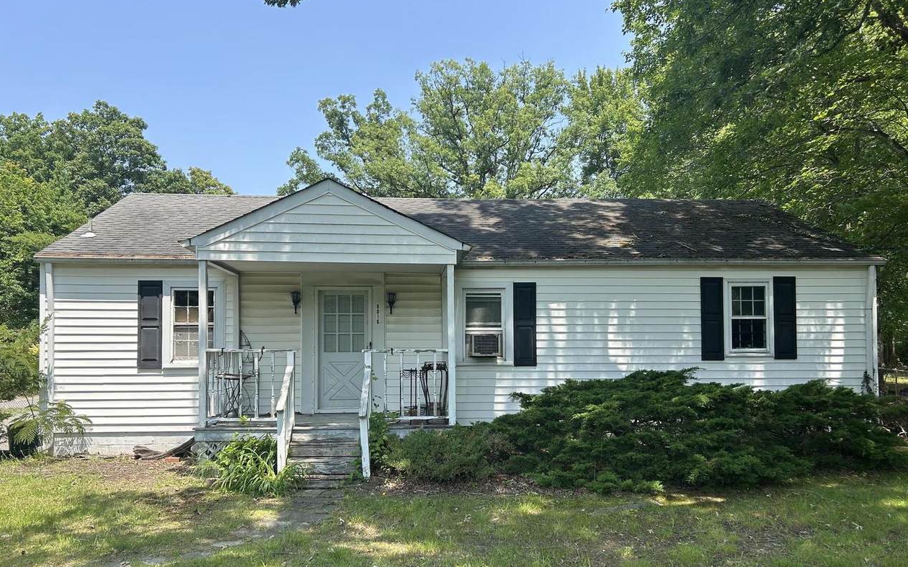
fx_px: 693
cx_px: 448
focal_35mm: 28
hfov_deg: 66.5
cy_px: 341
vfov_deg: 44.3
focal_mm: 5.7
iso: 50
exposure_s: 1/1621
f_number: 1.5
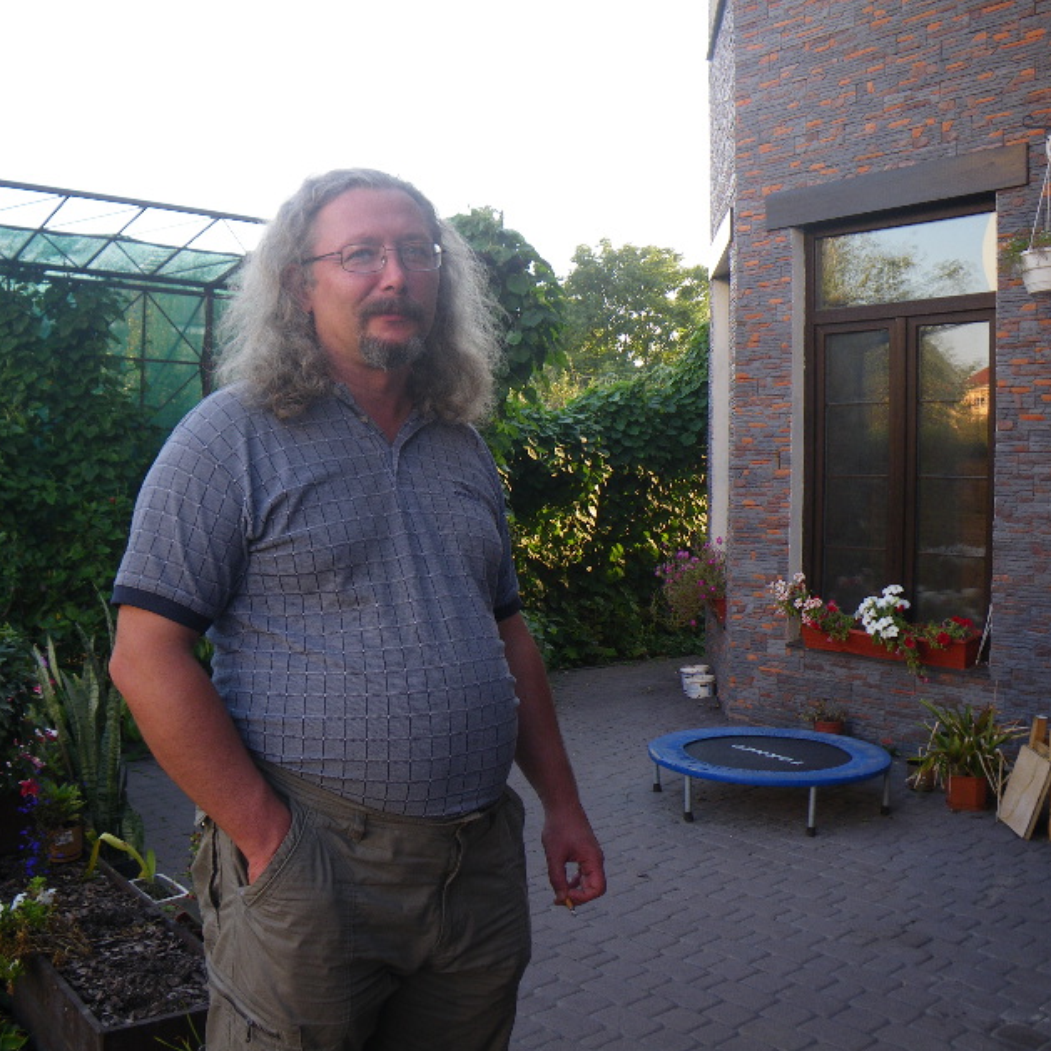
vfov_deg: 48.4
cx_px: 408
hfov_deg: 48.1
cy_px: 515
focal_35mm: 34
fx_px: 1168
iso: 50
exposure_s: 1/50
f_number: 3.5
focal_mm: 5
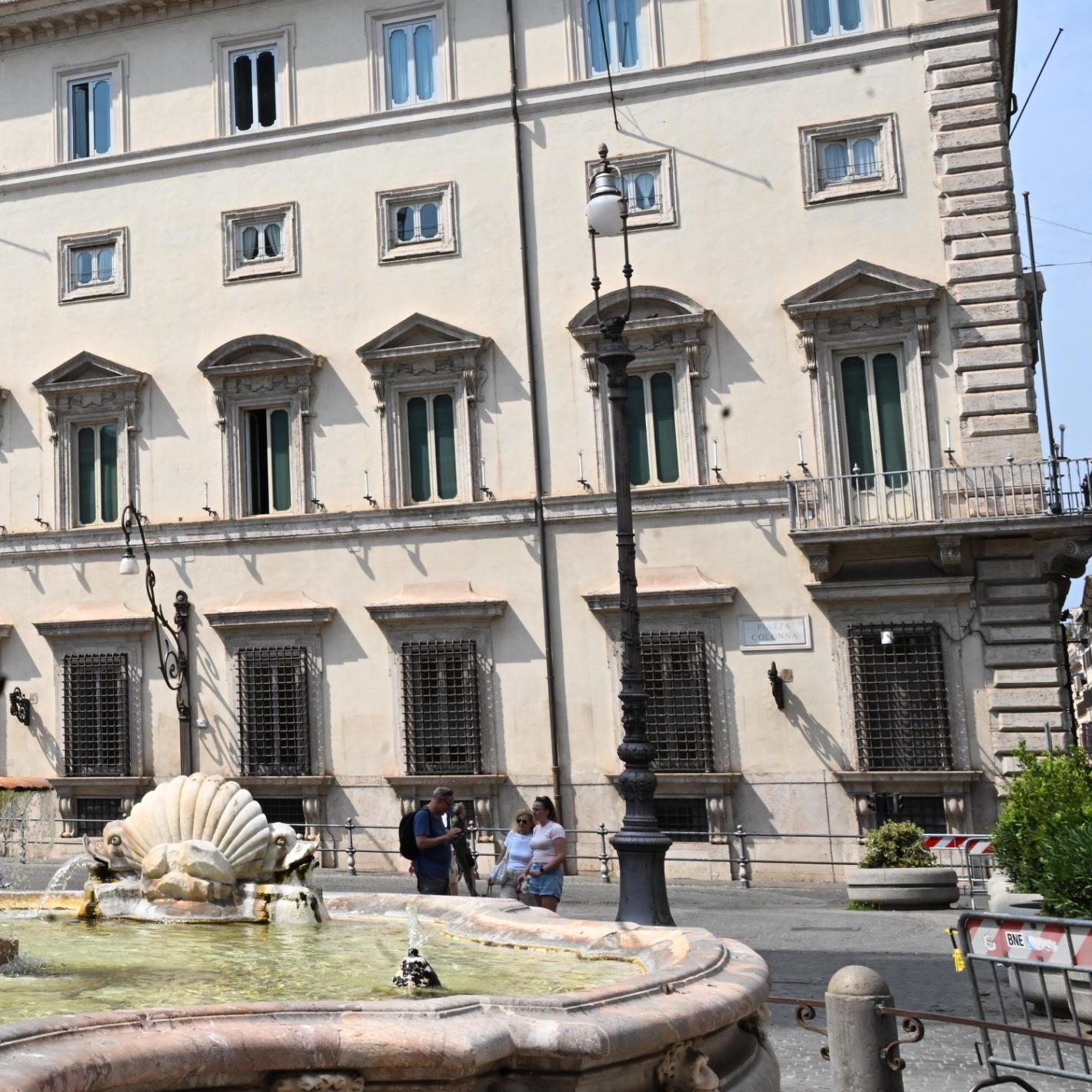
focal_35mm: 57
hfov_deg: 27.9
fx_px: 2034
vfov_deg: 29.9
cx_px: -43
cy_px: 373
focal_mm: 31
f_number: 20
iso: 1000
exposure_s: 1/500
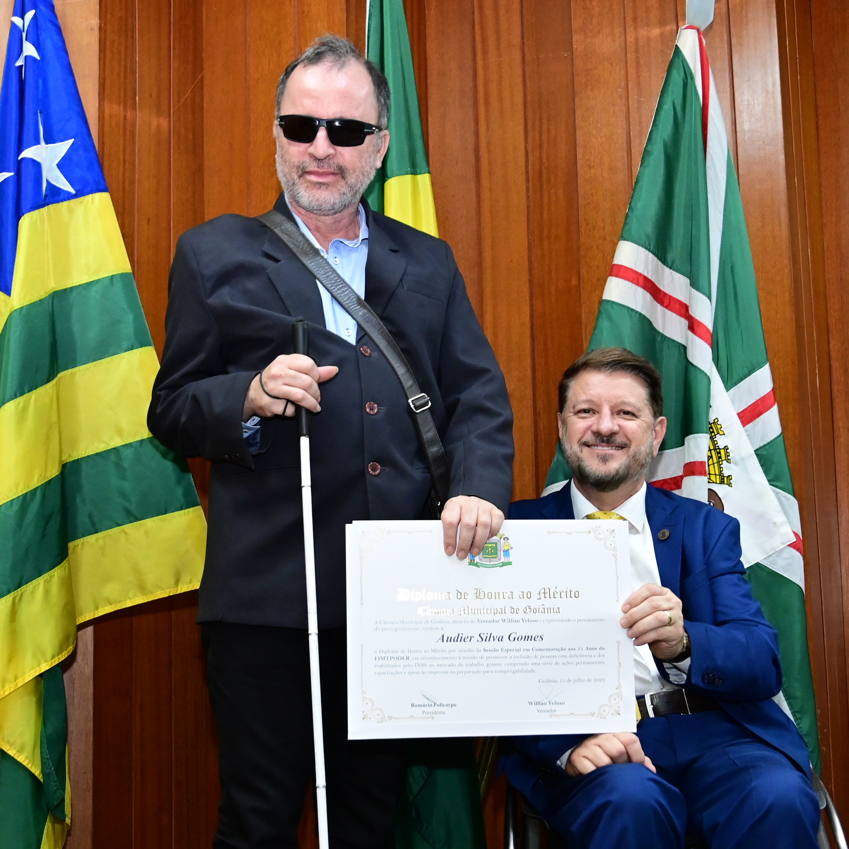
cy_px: 426
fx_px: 1471
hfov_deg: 32.2
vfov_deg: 32.2
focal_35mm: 53
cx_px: 448
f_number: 4
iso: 3200
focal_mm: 27.5
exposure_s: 1/125
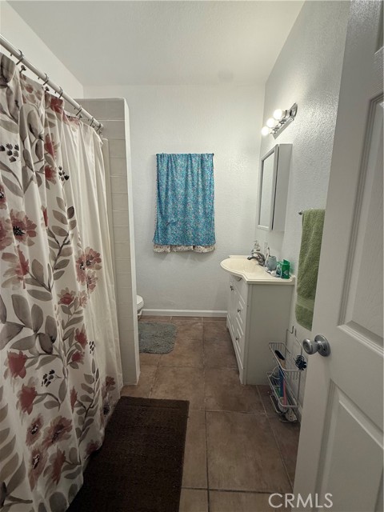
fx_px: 207
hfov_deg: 85.7
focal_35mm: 14
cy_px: 256
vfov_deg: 102.1
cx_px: 192
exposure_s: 1/120
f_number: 2.2
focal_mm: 2.22
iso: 100
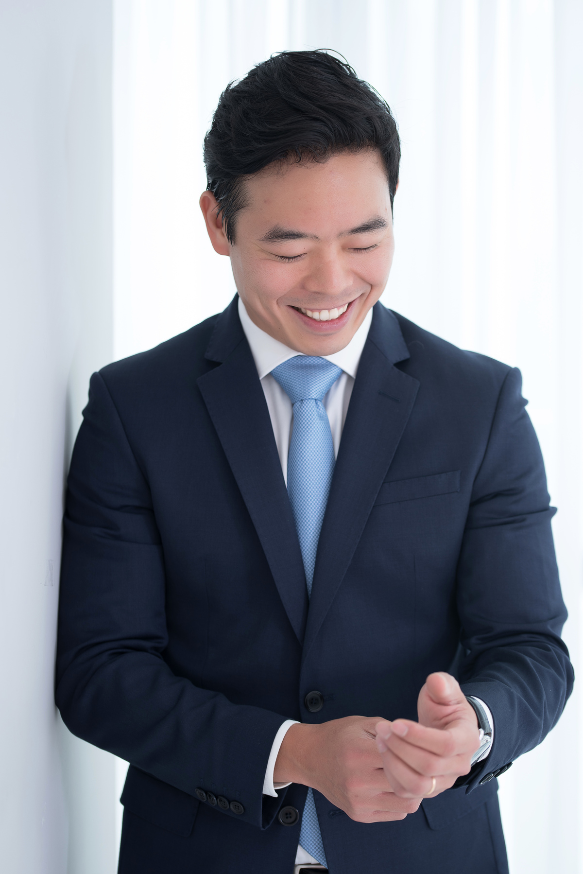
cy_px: 437
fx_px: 2548
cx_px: 292
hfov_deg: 13.1
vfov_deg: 19.5
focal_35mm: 105
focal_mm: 105
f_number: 4.5
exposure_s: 1/125
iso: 160
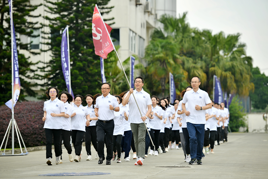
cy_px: 90
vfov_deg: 8.6
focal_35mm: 160
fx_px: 1191
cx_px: 134
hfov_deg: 12.8
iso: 100
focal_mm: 160
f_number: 4.5
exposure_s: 1/400
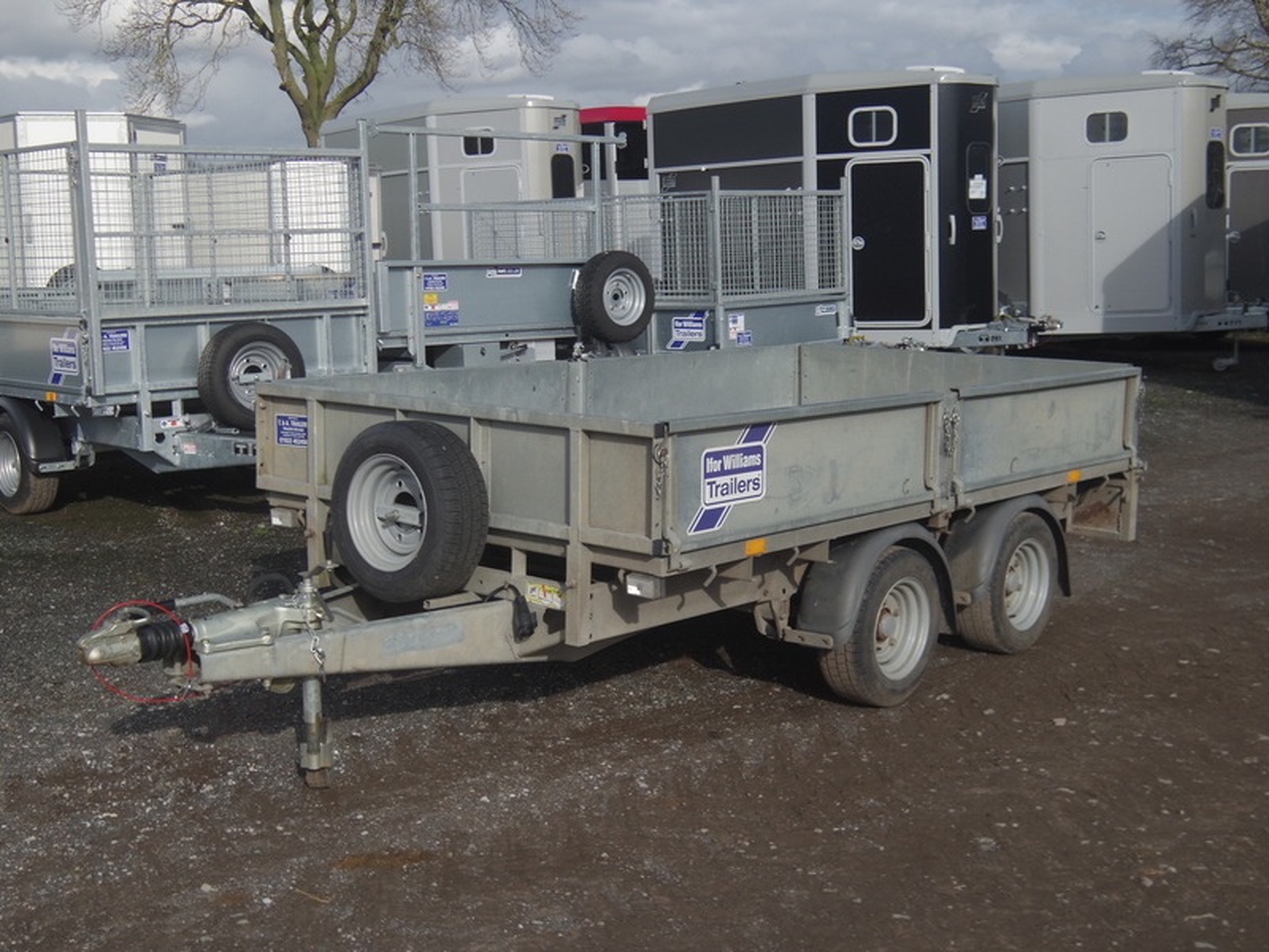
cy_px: 476
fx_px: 1723
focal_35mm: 47
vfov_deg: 30.9
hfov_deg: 40.4
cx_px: 634
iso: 125
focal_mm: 8.5
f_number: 2.2
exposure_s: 1/2000
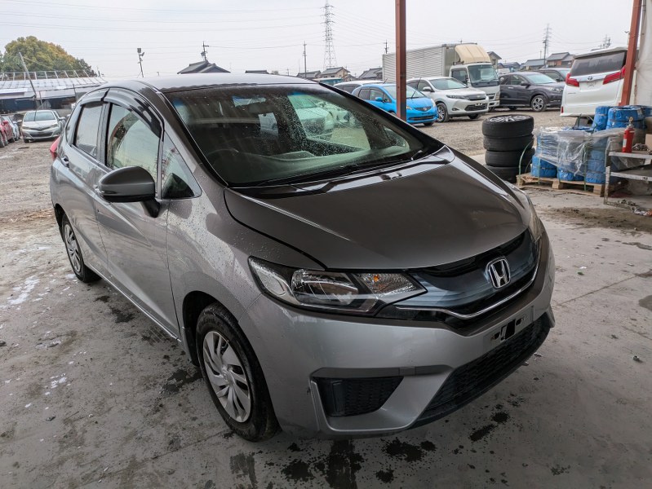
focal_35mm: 25
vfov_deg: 54.9
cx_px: 326
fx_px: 471
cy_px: 244
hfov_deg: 69.4
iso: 49
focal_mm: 5.43
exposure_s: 1/1247
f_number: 1.89
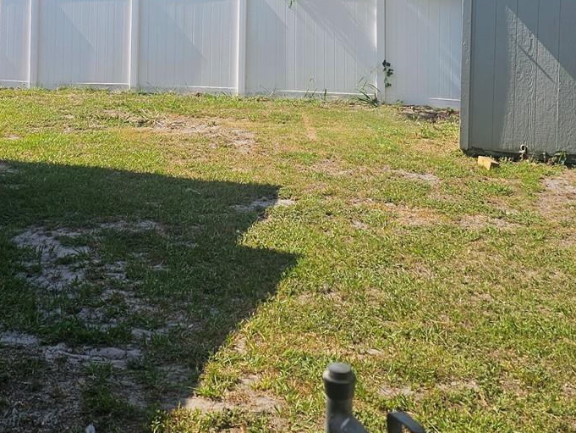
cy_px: -14
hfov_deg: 35.3
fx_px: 899
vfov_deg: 25.5
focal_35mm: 54
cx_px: 208
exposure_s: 1/713
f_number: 1.7
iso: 10
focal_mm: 6.3
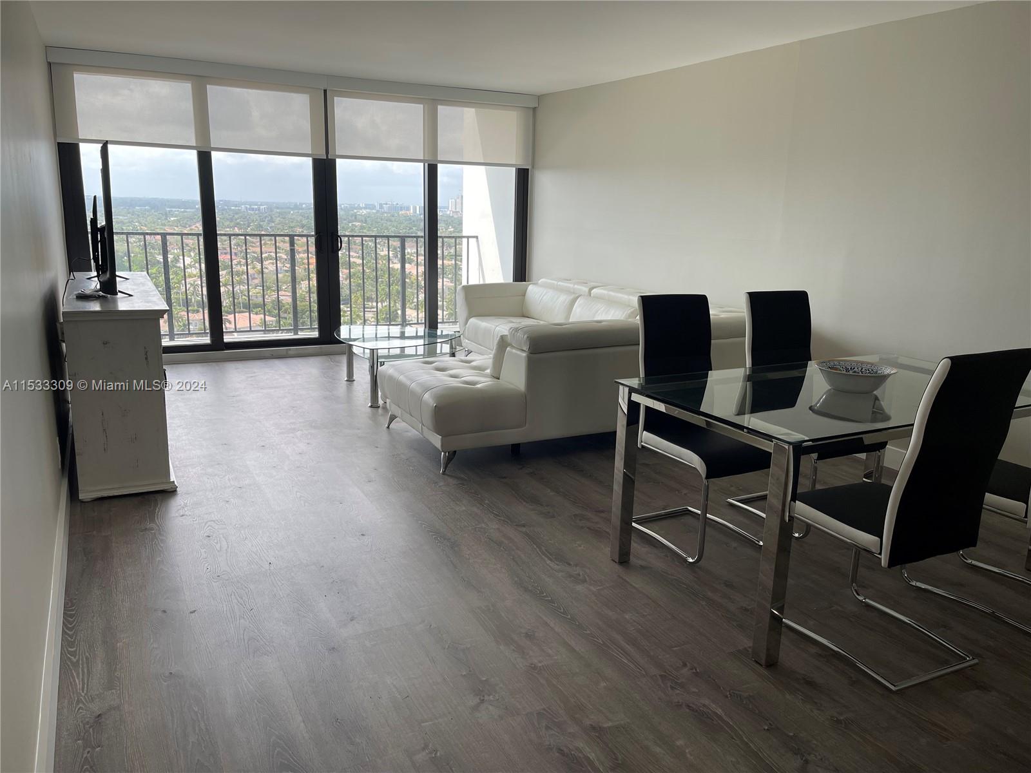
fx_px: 745
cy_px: 386
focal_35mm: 25
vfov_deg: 54.9
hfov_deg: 69.4
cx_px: 516
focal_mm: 5.1
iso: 32
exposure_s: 1/258
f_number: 1.6
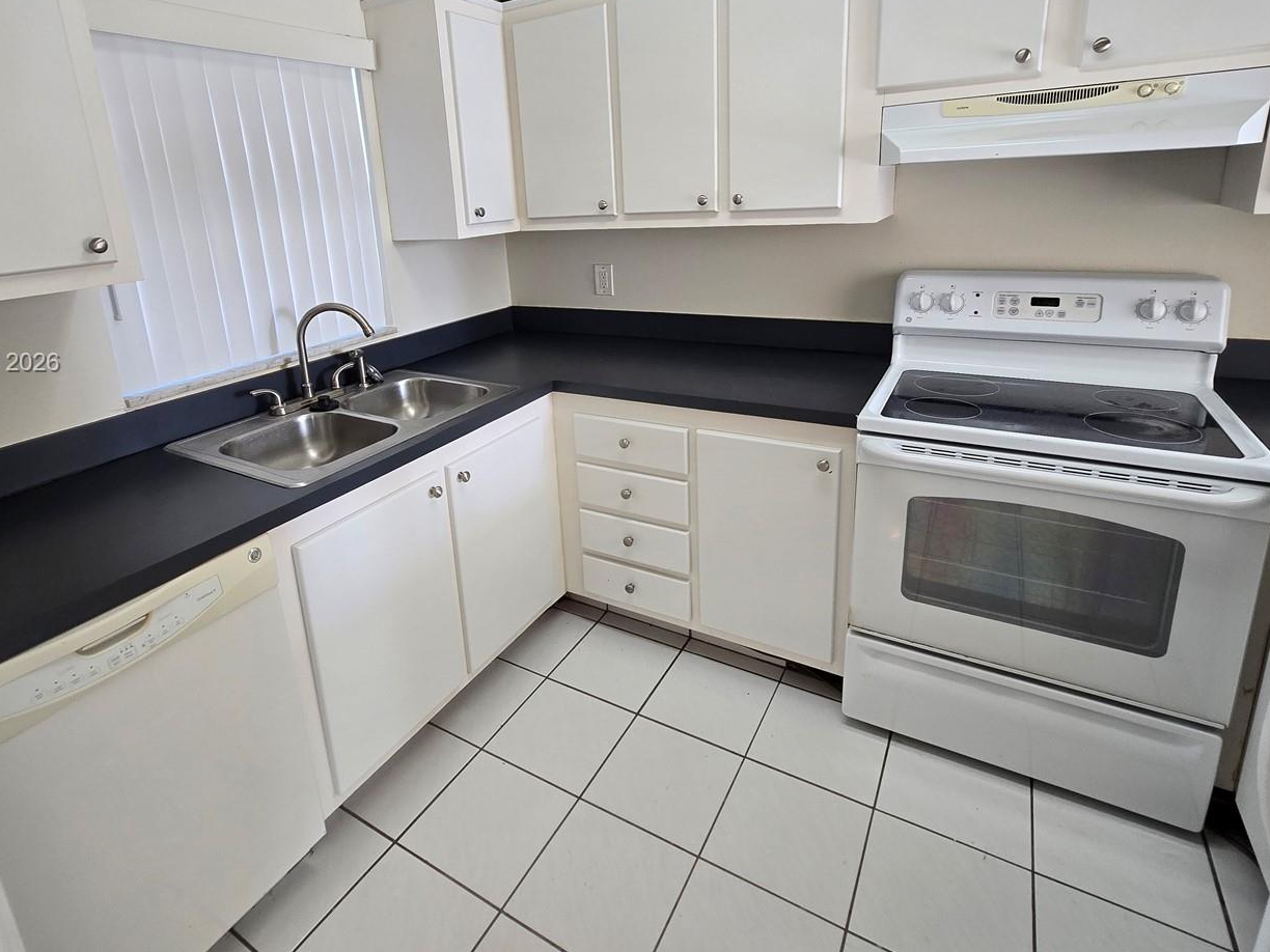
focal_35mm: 17
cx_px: 567
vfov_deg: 73.6
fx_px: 624
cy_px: 364
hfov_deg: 90.7
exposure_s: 1/60
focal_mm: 2.2
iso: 160
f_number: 2.2
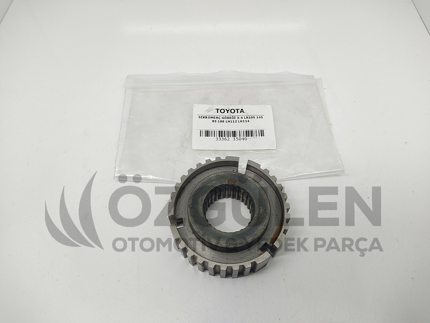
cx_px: 215
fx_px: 323
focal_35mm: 26
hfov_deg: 67.3
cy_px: 162
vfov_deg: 53.1
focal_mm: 4.74
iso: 166
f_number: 1.79
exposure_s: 1/100
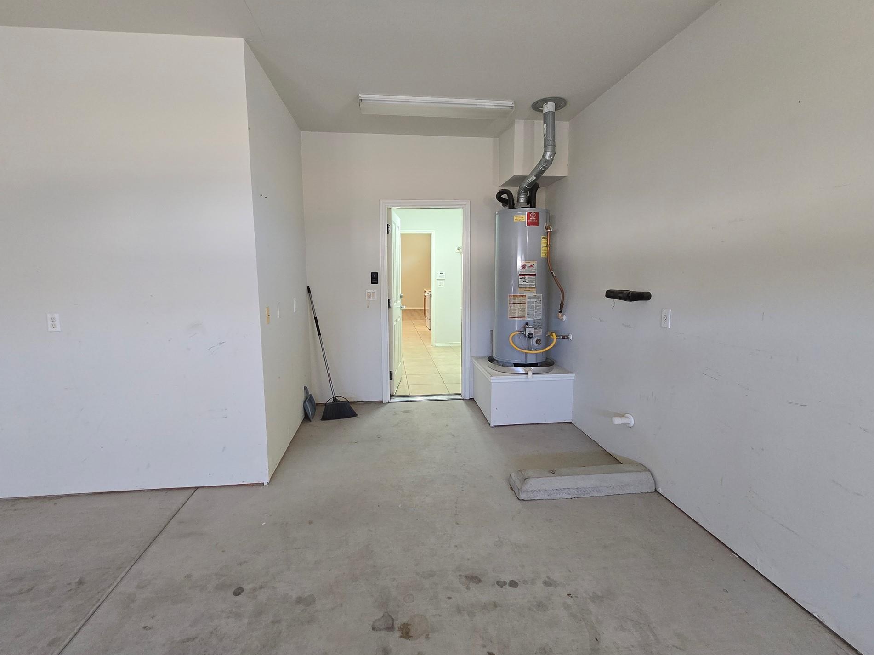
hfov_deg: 102.1
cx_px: 431
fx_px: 353
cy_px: 308
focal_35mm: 14
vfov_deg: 85.6
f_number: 2.2
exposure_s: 1/60
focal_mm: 2.2
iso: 500
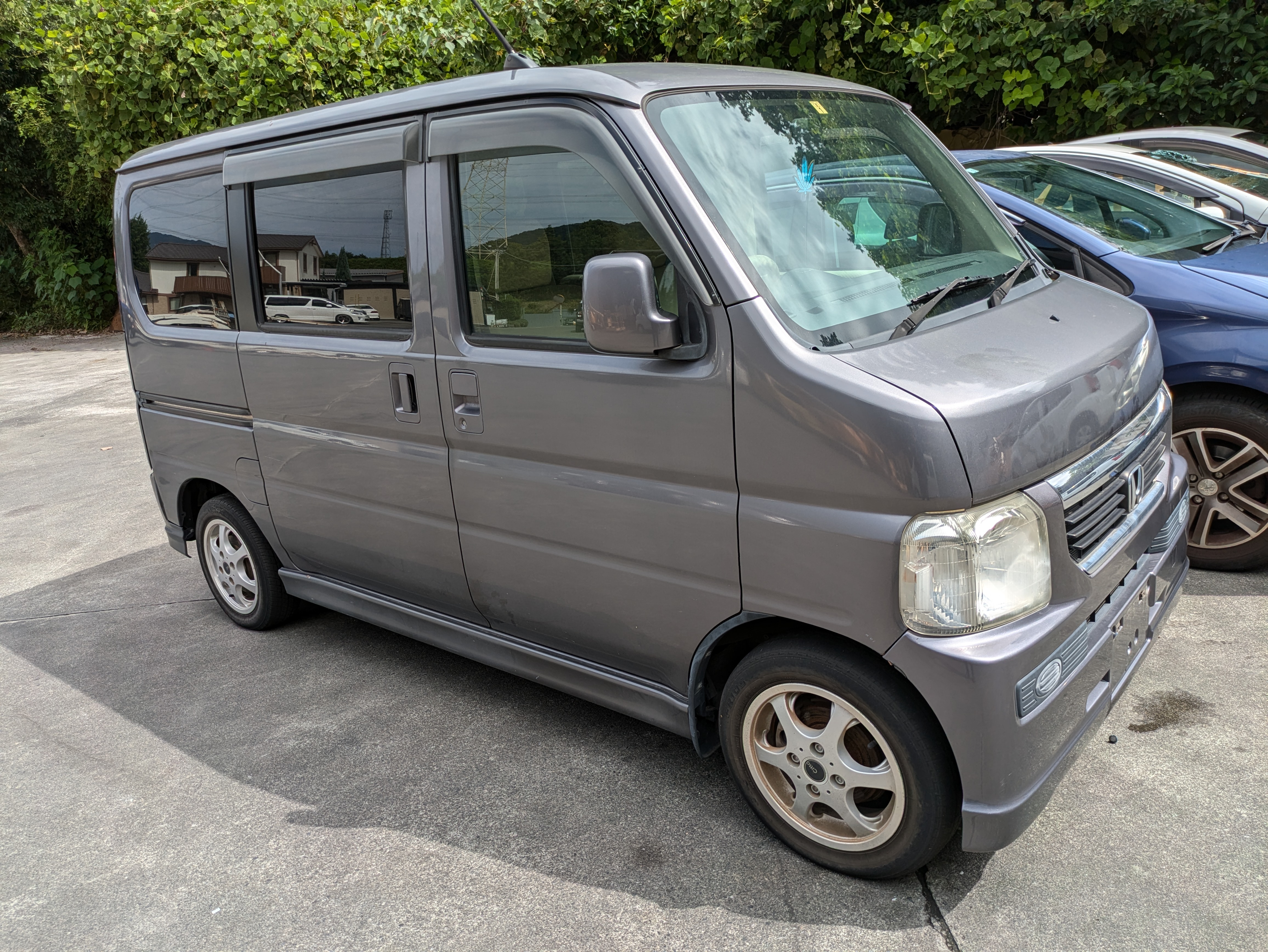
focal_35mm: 25
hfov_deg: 69.4
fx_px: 916
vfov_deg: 54.9
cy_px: 476
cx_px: 634
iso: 48
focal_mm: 5.43
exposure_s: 1/1776
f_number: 1.89
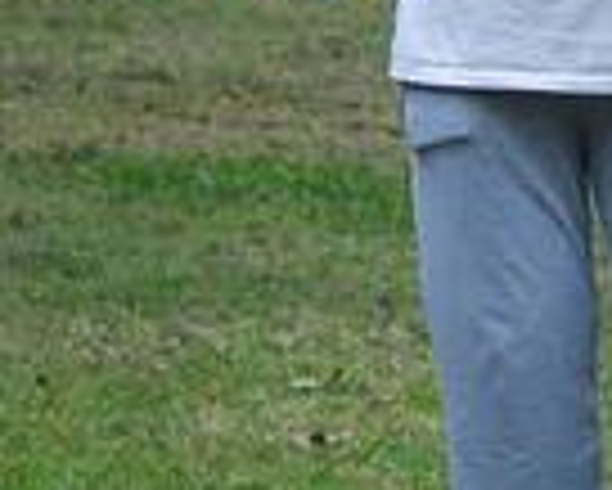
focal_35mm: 616
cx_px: 1552
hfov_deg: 3.1
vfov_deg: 2.5
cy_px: -92
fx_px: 11166
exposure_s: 1/160
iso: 2500
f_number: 4.5
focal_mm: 70
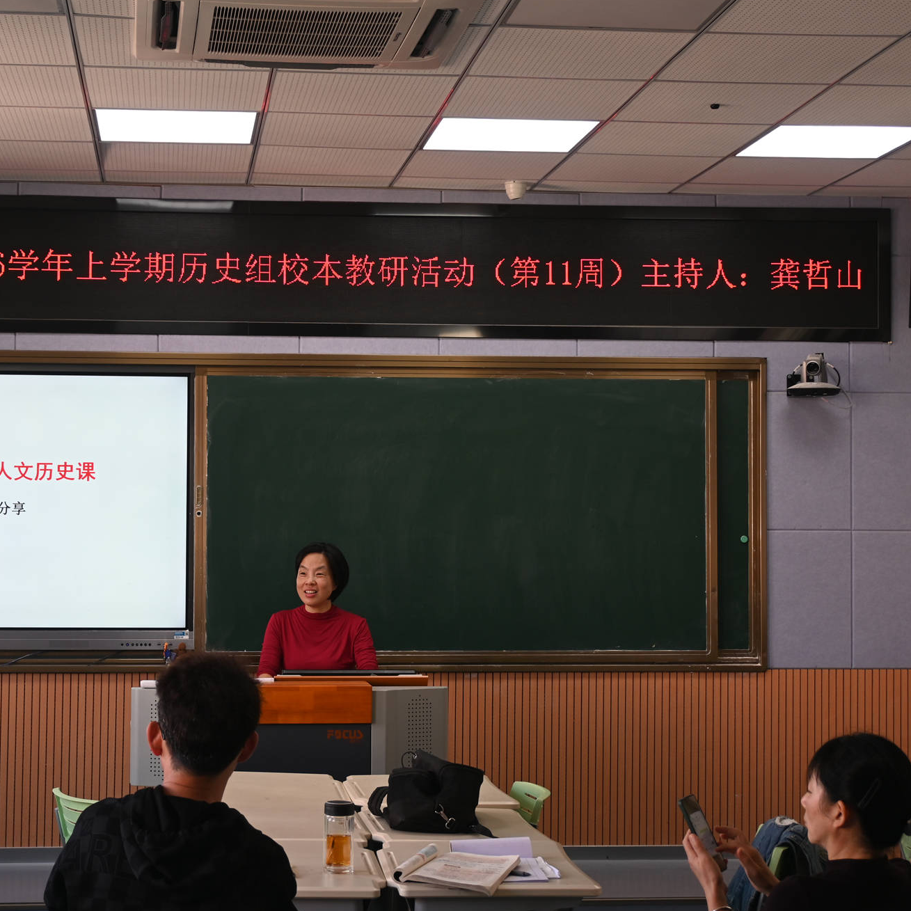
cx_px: 322
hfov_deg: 27.9
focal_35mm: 61
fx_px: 1826
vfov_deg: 28.0
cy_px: 459
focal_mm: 31.5
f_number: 5
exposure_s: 1/50
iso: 220
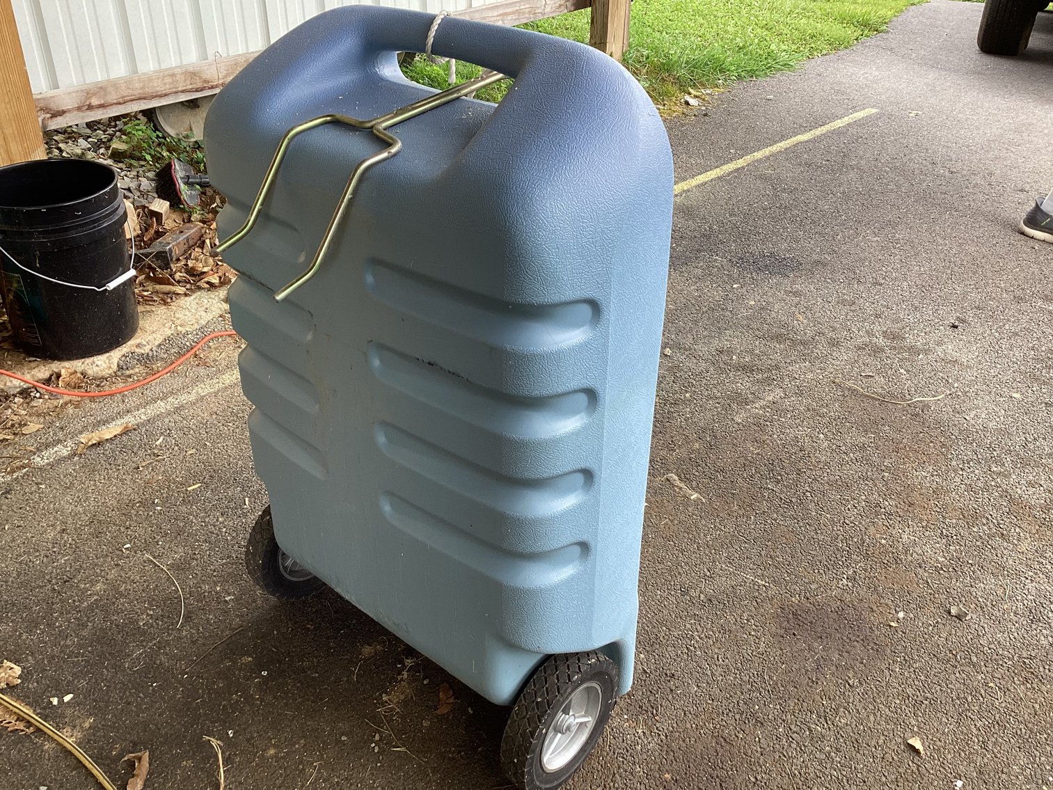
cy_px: 395
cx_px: 526
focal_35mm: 31
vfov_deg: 45.4
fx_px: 943
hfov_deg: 58.3
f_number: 2.4
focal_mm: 3.3
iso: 40
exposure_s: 1/120
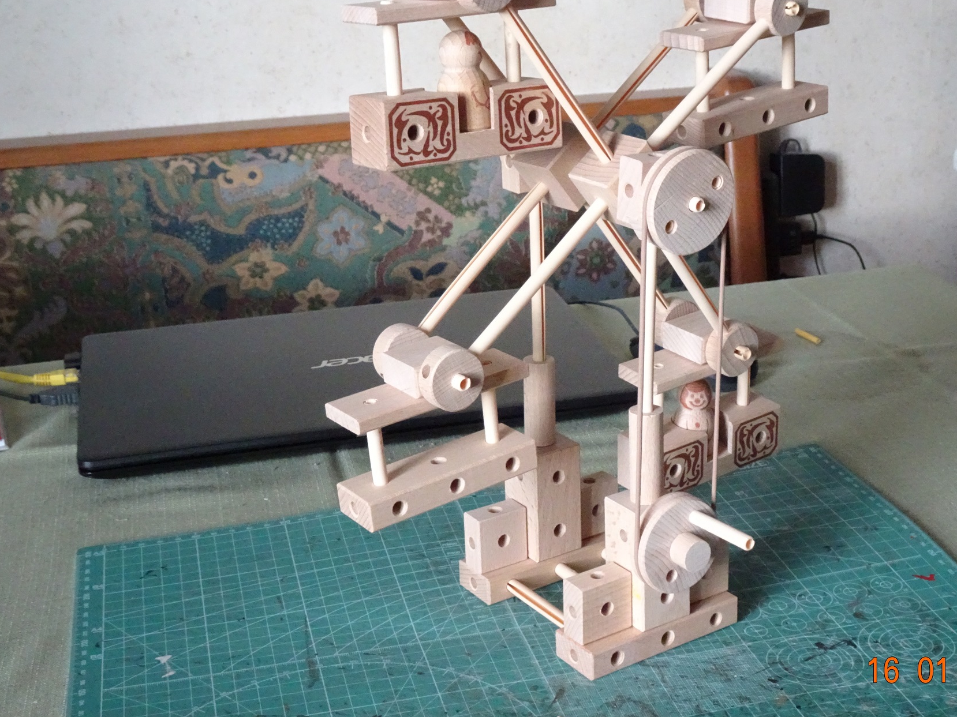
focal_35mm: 52
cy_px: 323
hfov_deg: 36.8
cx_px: 545
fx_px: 1437
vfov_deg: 28.0
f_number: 4.5
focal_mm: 7.58
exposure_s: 1/50
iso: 1600
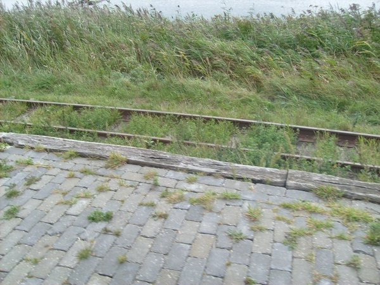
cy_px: 142
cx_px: 190
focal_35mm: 35
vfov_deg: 40.7
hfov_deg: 52.6
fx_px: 384
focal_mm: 5.8
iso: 80
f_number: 7.1
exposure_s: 1/125
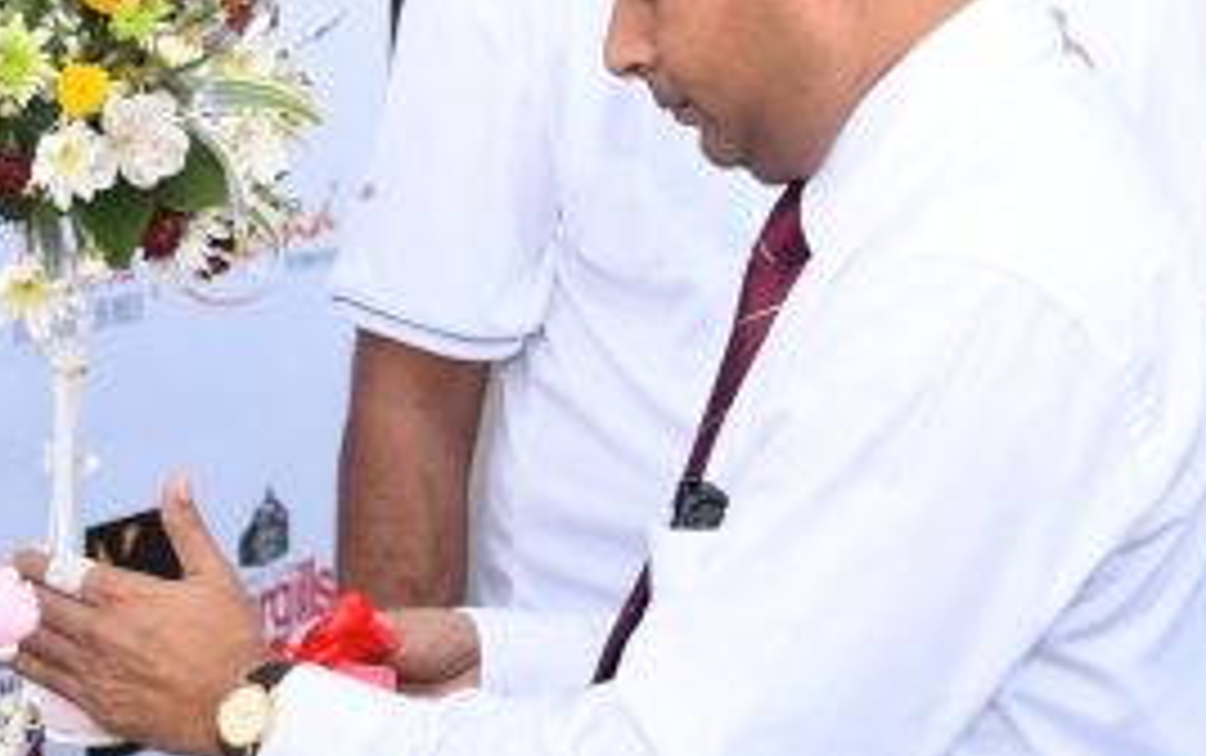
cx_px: 180
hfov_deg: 17.6
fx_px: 3849
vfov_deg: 11.2
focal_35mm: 117
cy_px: 398
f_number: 5.6
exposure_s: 1/125
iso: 250
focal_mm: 44
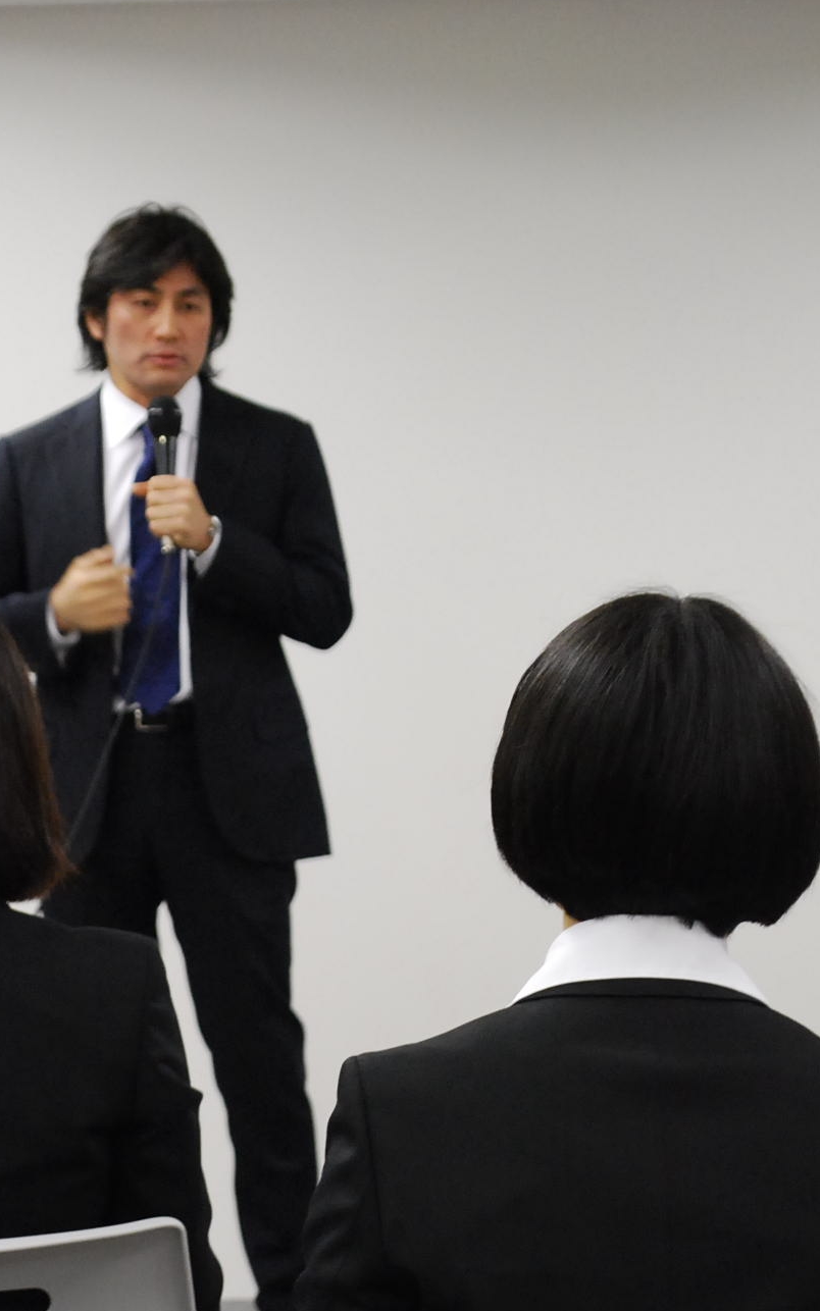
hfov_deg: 10.3
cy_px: 658
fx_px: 4532
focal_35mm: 127
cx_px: 194
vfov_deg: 16.5
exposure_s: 1/30
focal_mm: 55
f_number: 5.6
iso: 1100
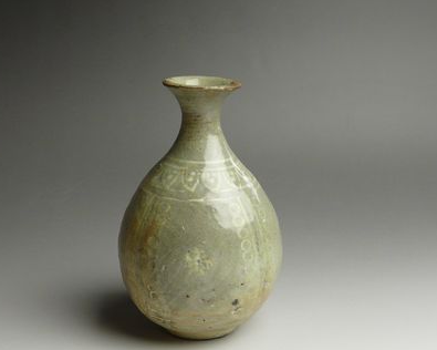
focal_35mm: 59
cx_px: 216
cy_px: 185
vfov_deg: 25.8
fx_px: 763
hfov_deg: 32.0
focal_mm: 5.5
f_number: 2.8
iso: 100
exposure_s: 1/40
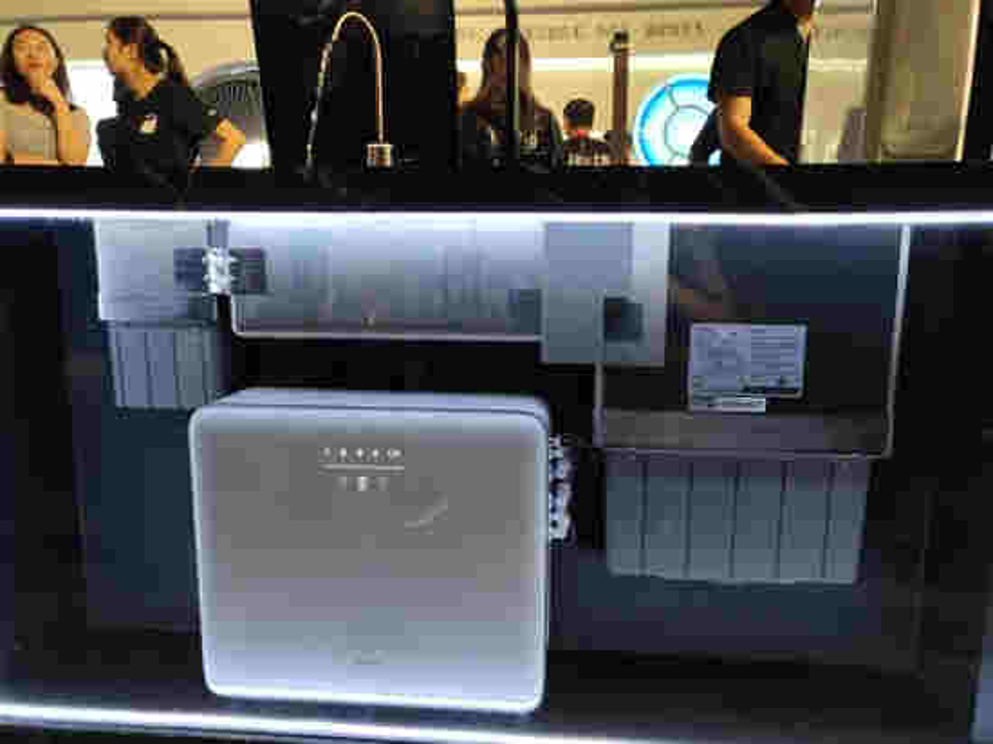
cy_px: 372
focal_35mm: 30
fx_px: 860
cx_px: 496
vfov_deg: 46.8
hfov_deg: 60.0
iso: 224
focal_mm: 4.35
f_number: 1.8
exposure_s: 1/100
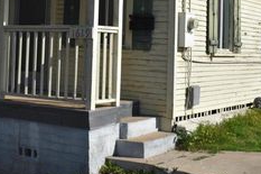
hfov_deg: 27.2
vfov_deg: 18.0
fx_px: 537
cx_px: 86
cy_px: 7
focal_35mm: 74
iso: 100
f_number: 13
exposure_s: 1/200
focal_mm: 23
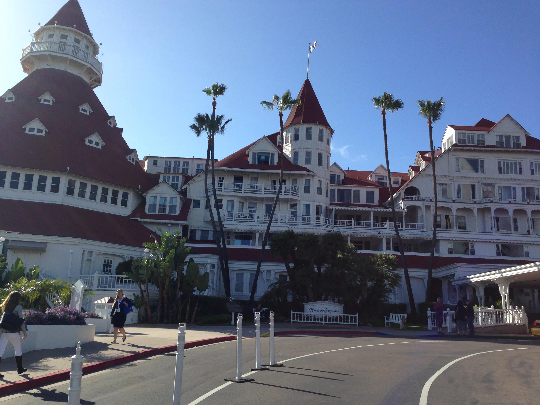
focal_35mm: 33
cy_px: 202
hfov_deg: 55.4
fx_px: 515
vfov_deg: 42.9
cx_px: 270
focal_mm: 4.12
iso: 50
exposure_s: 1/1466
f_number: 2.4
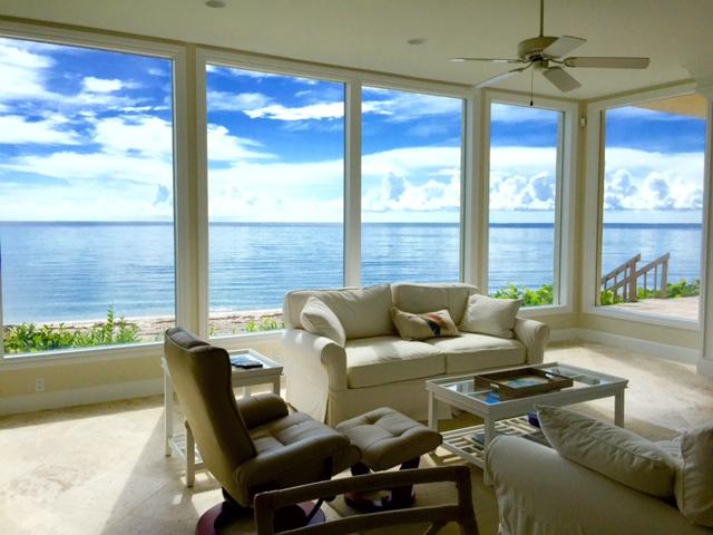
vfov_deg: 48.2
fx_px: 597
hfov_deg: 61.7
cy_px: 268
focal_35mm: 29
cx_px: 356
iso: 32
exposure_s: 1/1582
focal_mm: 4.15
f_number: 2.2
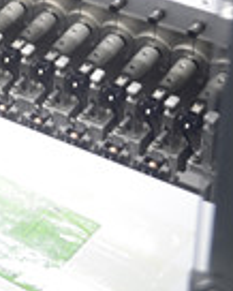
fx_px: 1386
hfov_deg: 8.9
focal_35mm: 161
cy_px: -104
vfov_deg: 11.6
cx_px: -274
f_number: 3.2
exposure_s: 1/10
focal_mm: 26
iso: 100
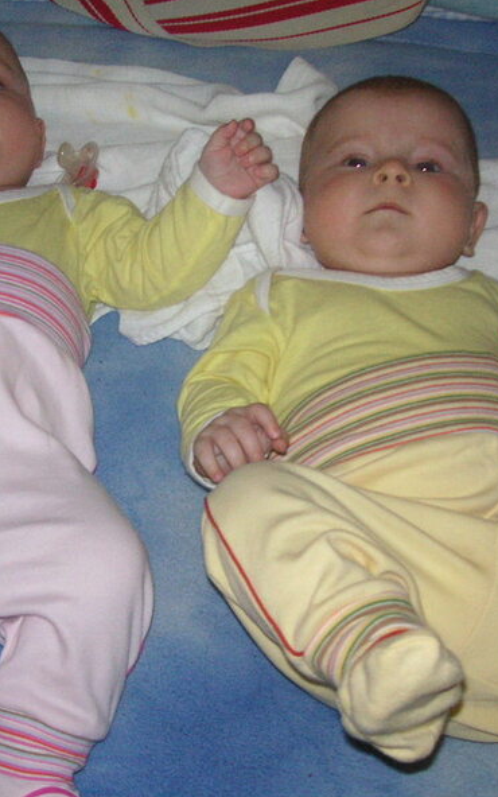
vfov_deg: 38.2
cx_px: 149
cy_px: 394
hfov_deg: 24.2
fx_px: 1151
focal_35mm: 53
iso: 160
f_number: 2.8
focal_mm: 6.1
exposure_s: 1/45
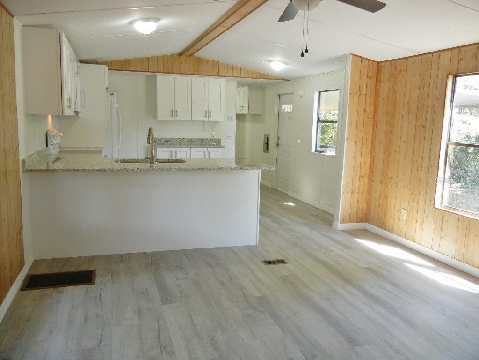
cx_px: 240
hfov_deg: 60.0
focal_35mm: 30
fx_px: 415
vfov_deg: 46.8
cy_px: 180
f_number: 3.5
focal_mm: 5.4
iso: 160
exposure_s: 1/46.4
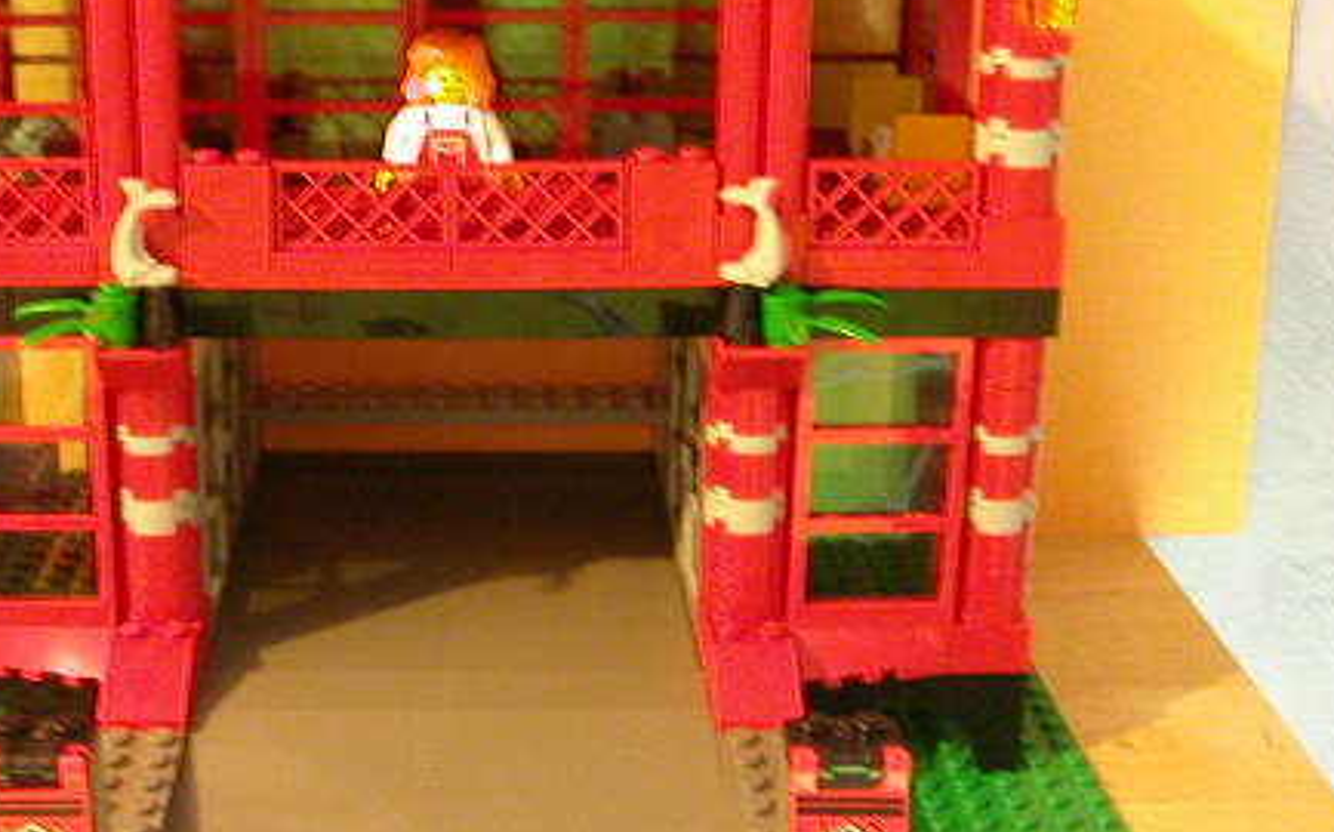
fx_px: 2107
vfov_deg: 22.3
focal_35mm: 58
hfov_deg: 34.9
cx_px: 493
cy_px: 345
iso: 400
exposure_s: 1/1.7
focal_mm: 5.6
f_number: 2.7
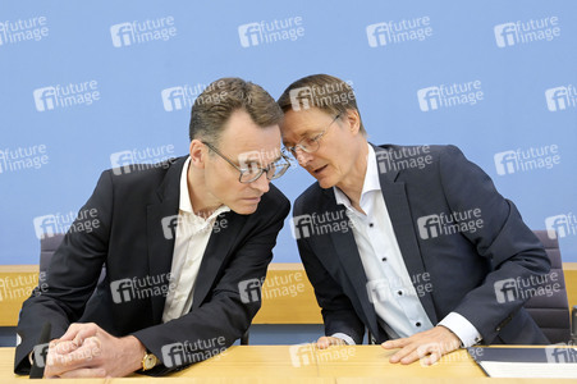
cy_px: 192
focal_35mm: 38
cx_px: 288
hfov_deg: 50.7
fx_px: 609
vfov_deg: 35.0
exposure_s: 1/400
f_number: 5.6
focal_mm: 38
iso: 4000
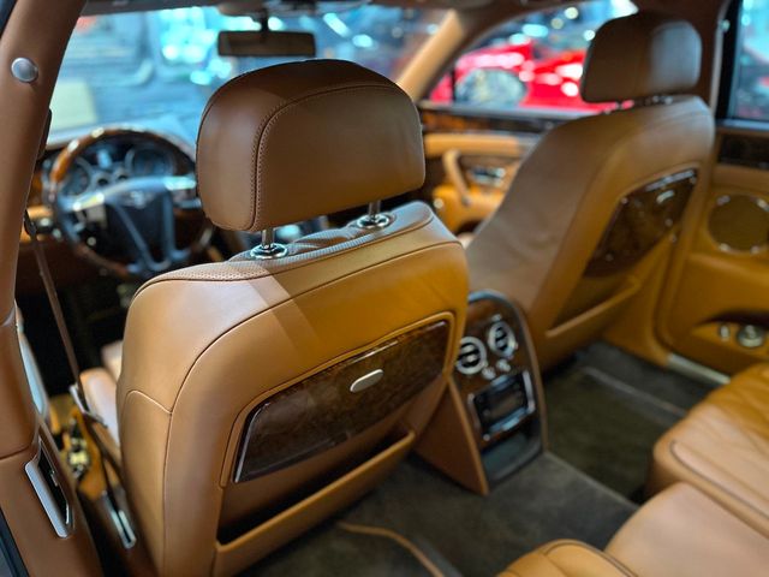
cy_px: 288
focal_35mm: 24
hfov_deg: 71.6
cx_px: 384
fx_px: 533
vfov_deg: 56.8
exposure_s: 1/40
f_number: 1.78
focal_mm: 6.86
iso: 1000
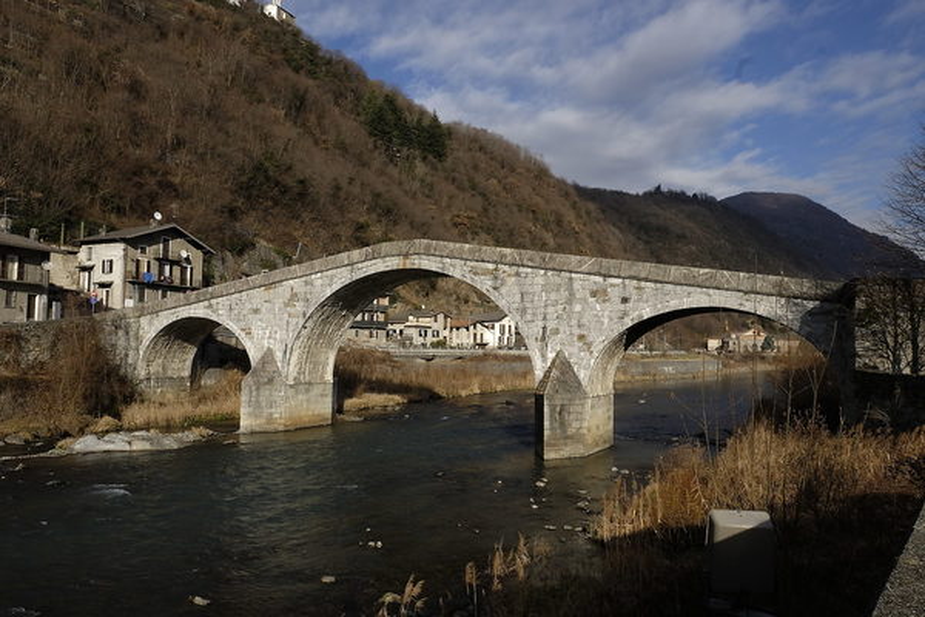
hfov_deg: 69.4
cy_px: 308
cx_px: 462
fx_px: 668
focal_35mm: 26
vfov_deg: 49.6
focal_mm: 17.6
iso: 100
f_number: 22
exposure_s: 1/30
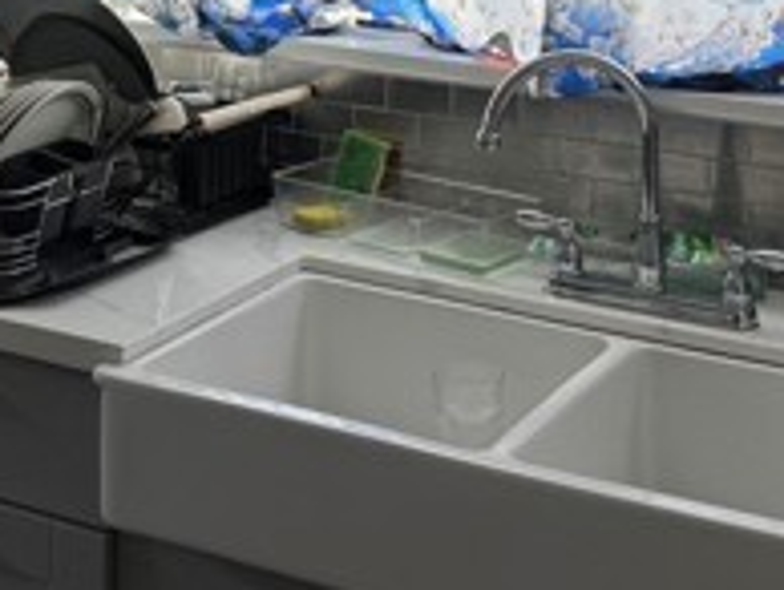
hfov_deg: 24.5
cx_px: 210
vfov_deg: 17.2
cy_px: -242
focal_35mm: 79
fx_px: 1791
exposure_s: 1/167
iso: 64
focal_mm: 6.76
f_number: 1.78
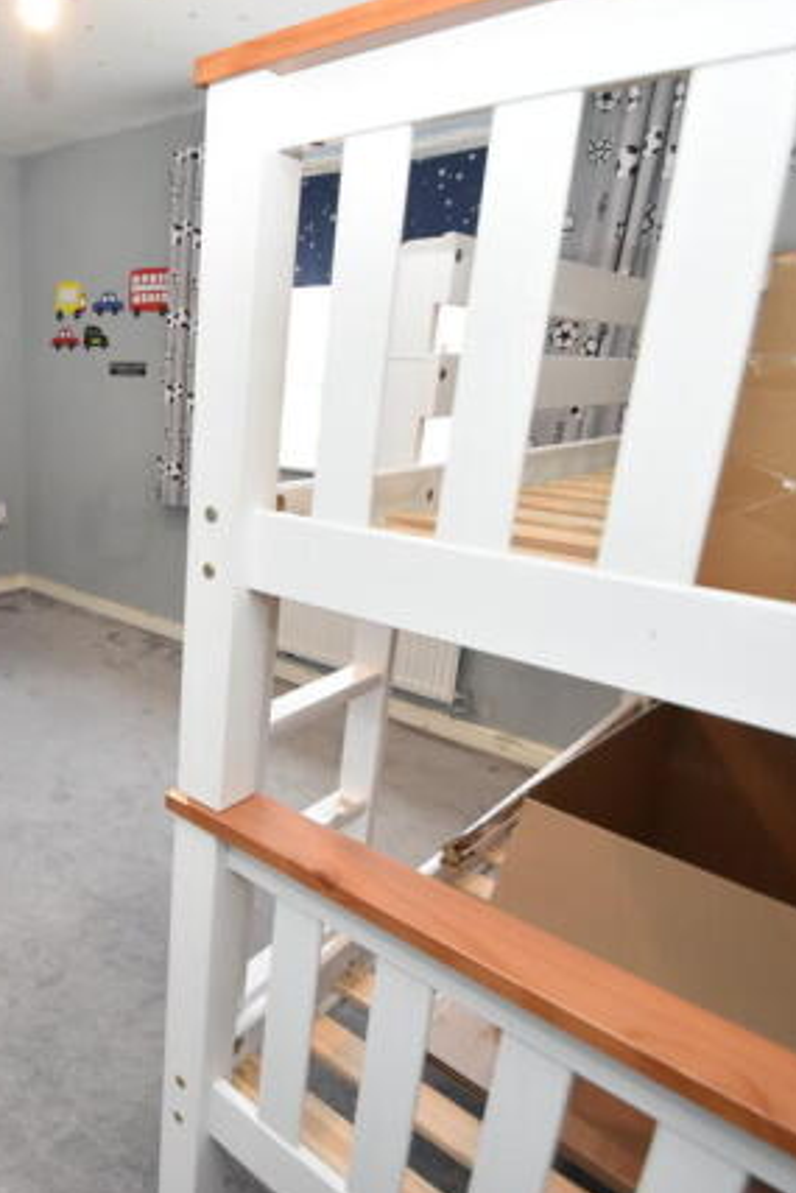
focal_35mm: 23
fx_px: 762
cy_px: 591
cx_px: 119
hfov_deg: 50.5
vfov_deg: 76.1
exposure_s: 1/80
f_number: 4.5
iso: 800
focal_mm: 10
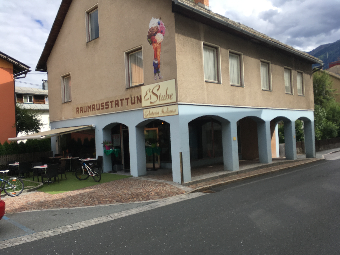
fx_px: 285
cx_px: 170
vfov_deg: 48.2
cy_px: 128
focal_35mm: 29
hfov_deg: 61.7
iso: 25
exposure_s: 1/927
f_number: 2.2
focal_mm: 4.15
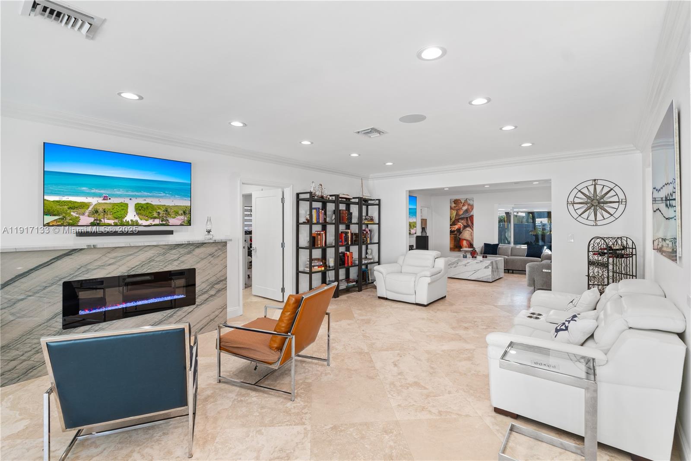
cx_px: 346
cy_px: 230
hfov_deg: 96.7
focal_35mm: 16
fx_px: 307
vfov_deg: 73.7
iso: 320
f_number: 4.5
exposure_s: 1/15
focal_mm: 16
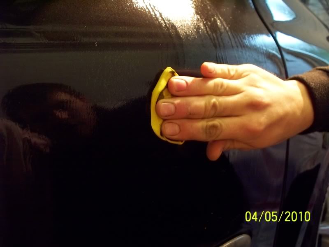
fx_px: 342
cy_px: 124
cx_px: 164
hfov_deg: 51.4
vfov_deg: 39.7
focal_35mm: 36
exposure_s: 1/20
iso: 400
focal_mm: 7.54
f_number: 2.8
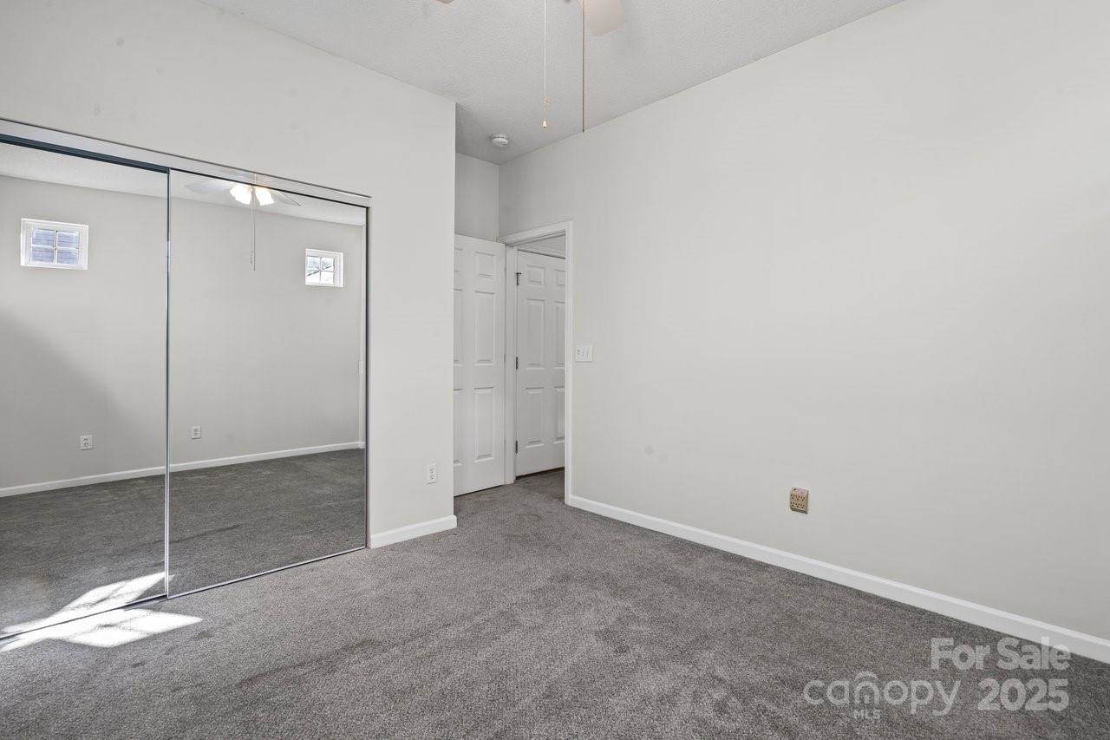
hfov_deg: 96.7
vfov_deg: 73.7
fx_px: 493
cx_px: 555
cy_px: 370
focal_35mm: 16
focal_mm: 16
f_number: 11
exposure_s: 1/5
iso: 100
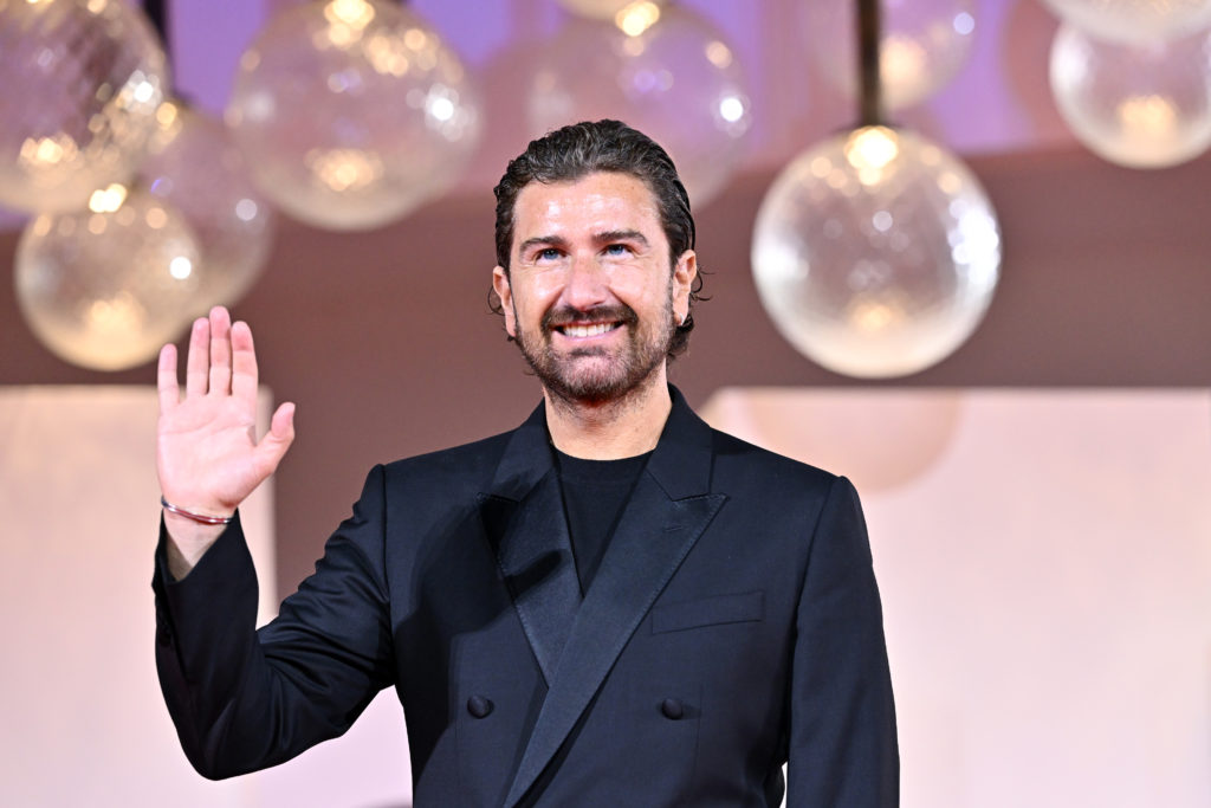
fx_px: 4710
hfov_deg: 14.7
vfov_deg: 9.8
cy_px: 404
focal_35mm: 140
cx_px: 606
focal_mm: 140
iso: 2000
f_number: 4
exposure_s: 1/500
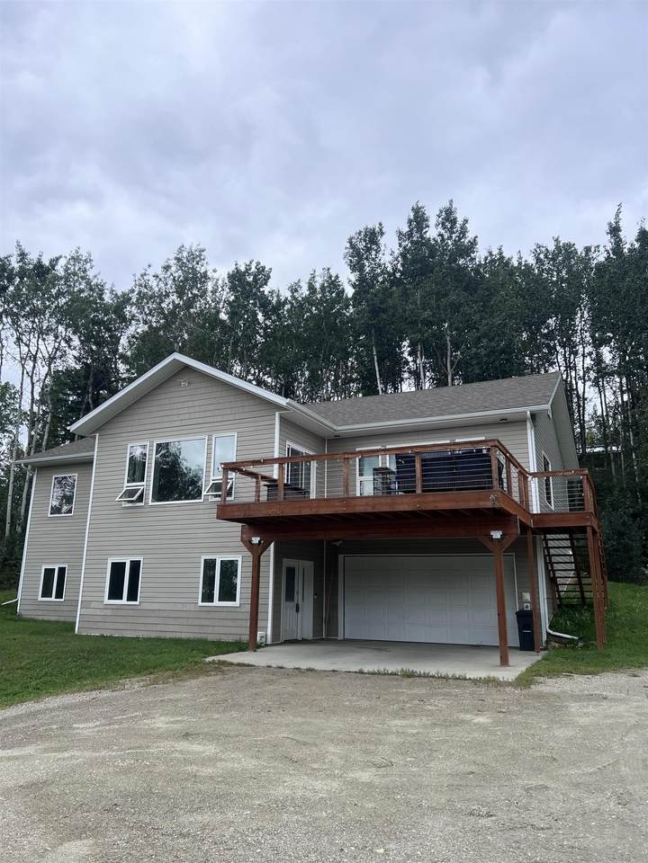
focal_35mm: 26
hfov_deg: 53.1
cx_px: 324
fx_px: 649
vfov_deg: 67.3
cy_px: 432
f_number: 1.5
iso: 50
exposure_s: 1/2695
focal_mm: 5.7
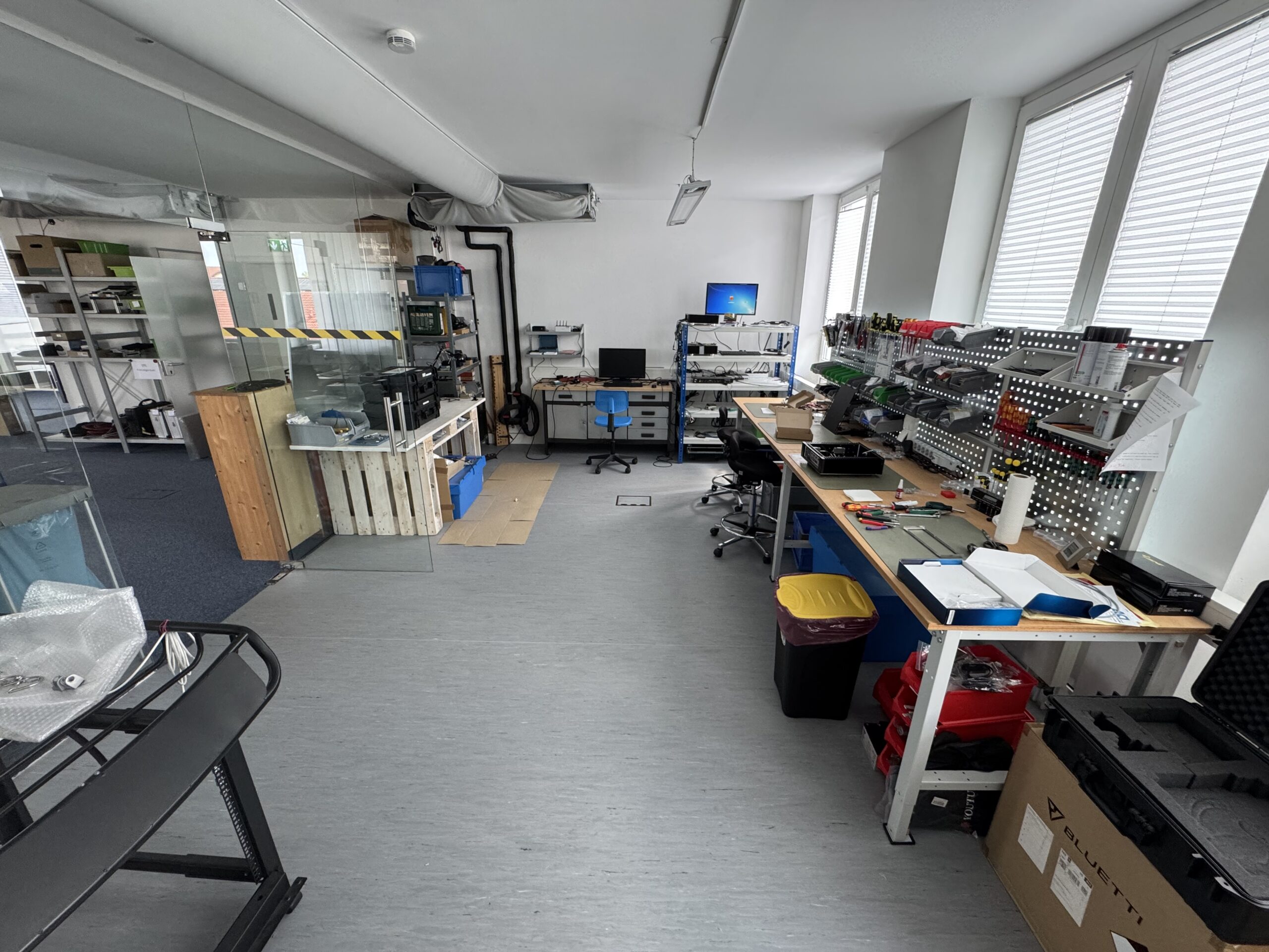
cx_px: 634
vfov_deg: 85.7
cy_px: 476
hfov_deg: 102.1
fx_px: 513
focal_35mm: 14
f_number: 2.2
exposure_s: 1/99
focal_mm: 2.22
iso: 250
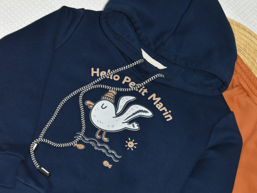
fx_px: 889
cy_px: 140
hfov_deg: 16.5
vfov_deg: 12.3
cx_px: 129
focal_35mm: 120
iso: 800
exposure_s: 1/80
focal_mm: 55
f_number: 5.6
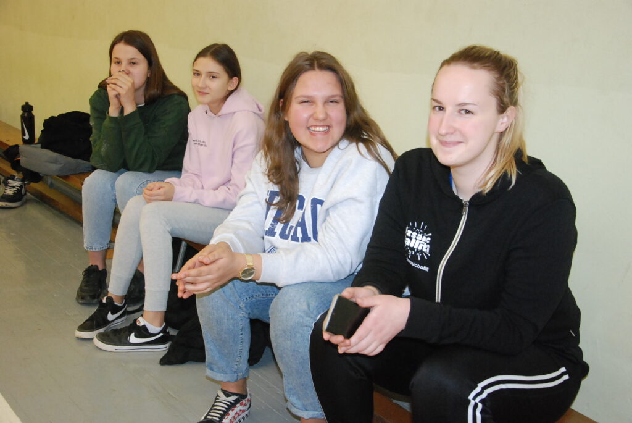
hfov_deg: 46.4
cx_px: 316
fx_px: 738
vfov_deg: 32.0
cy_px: 212
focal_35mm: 42
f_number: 5.6
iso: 1600
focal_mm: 28
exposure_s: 1/60
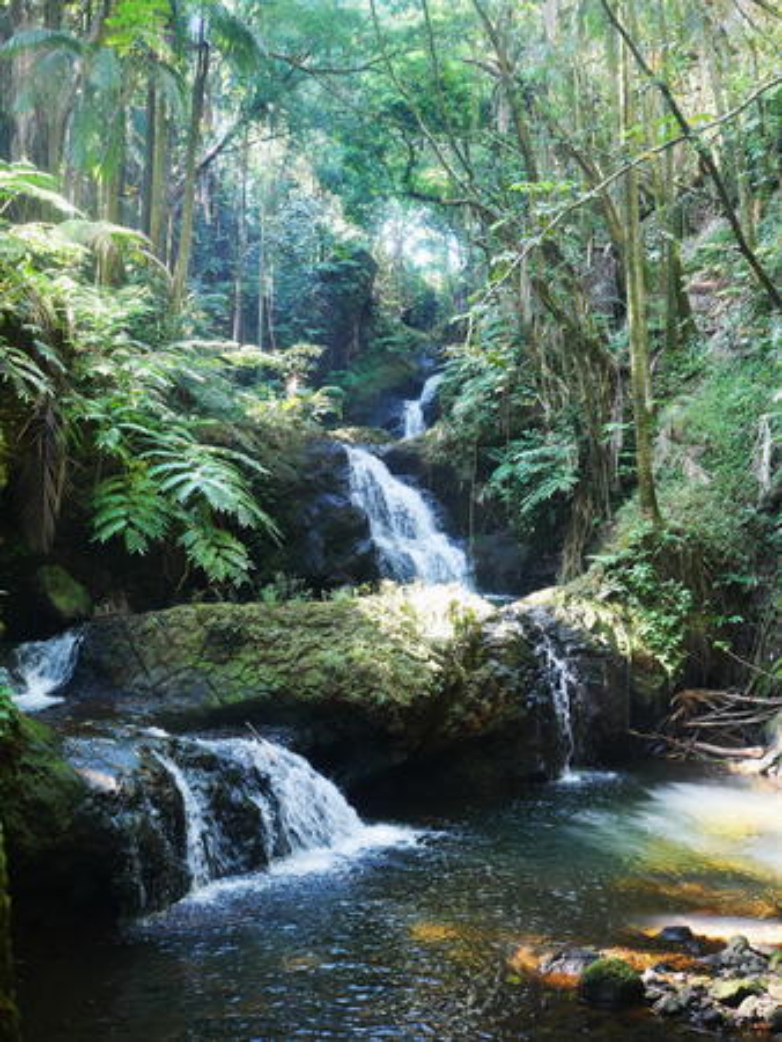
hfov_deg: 44.2
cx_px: 391
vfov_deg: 56.8
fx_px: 963
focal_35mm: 32
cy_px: 521
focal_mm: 16
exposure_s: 1/60
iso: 500
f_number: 2.8
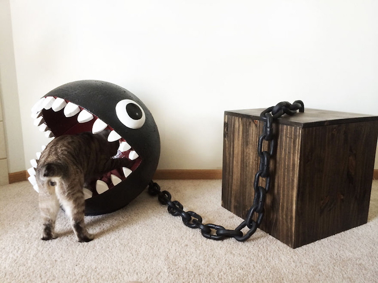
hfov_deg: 60.0
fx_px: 328
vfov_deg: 46.8
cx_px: 189
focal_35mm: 30
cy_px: 142
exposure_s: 1/30
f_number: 2.2
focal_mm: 4.12
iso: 64
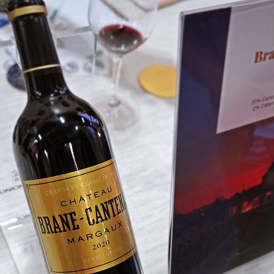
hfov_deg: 34.0
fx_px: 448
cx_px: 137
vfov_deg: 33.6
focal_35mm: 50
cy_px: 192
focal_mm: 26
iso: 2500
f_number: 4.5
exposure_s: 1/160
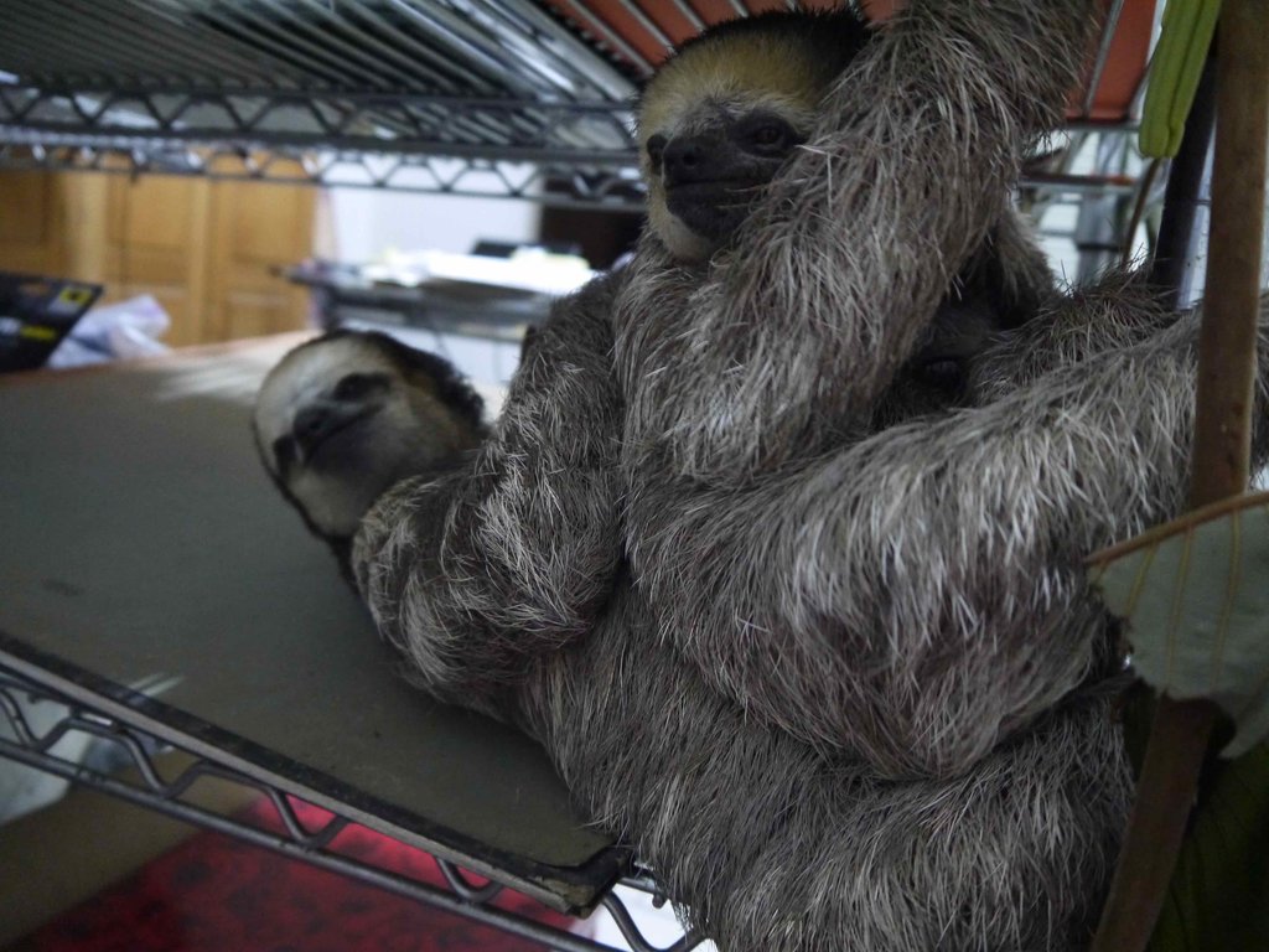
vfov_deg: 49.7
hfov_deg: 63.4
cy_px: 476
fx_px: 1026
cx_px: 634
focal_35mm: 28
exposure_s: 1/8
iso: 1600
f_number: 3.5
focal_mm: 14
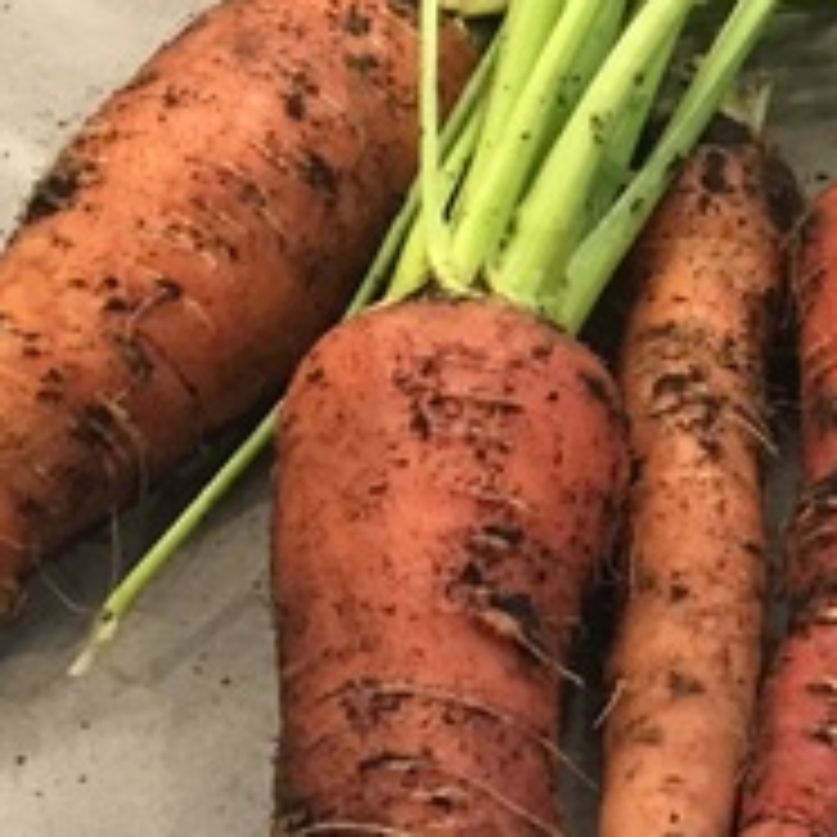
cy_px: 410
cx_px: 1908
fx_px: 3857
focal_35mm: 141
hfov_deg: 10.8
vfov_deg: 12.4
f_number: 2.2
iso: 100
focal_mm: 4.15
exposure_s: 1/30
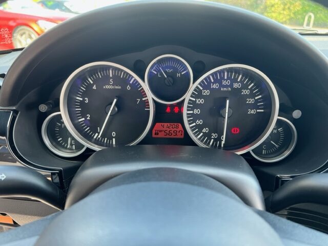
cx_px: 164
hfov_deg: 67.3
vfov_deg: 53.1
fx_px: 246
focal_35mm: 26
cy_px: 123
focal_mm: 5.7
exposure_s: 1/118
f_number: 1.5
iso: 125
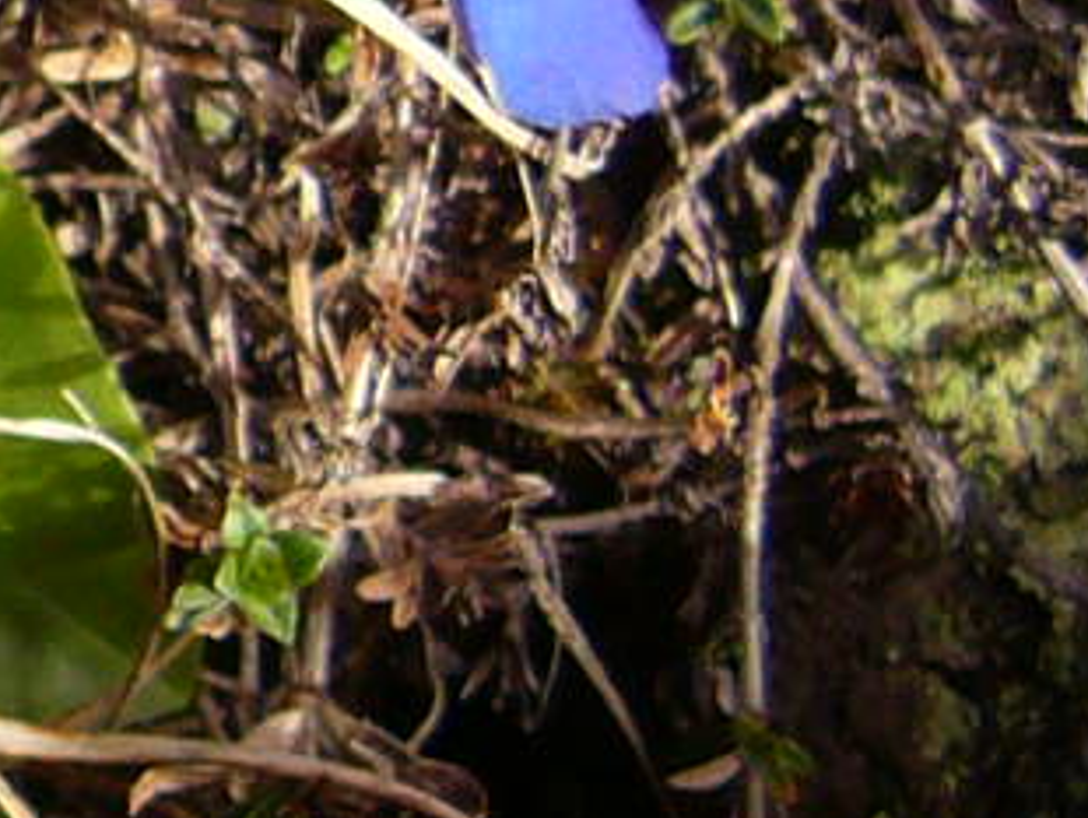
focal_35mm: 231
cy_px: -200
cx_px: -856
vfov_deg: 6.4
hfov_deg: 8.3
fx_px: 7266
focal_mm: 5.8
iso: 80
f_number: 2.8
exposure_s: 1/400
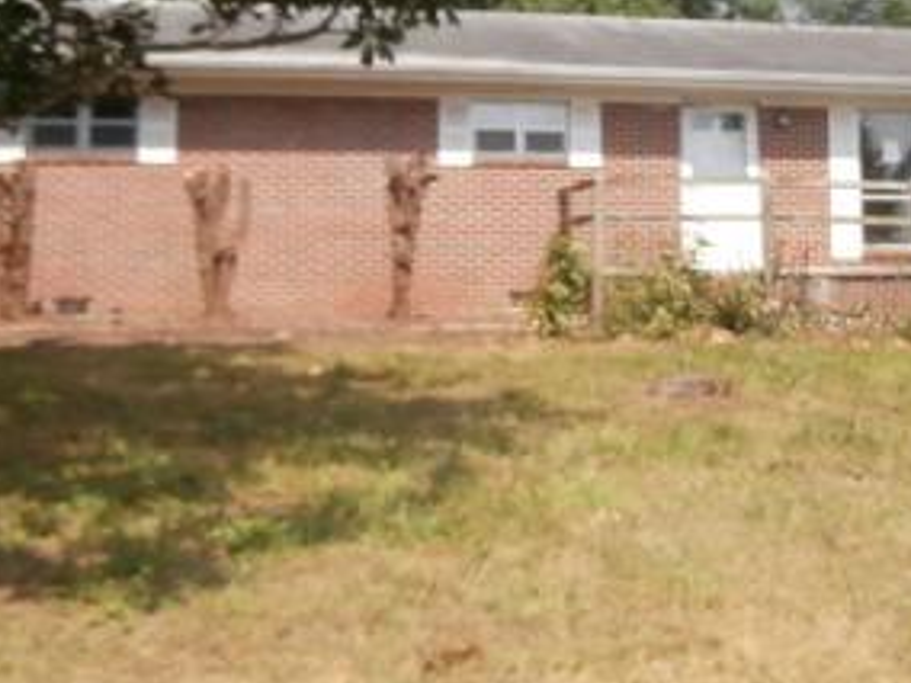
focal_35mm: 54
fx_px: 1421
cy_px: 96
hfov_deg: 35.0
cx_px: 642
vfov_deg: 26.3
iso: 100
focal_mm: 4.2
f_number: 3
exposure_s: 1/800
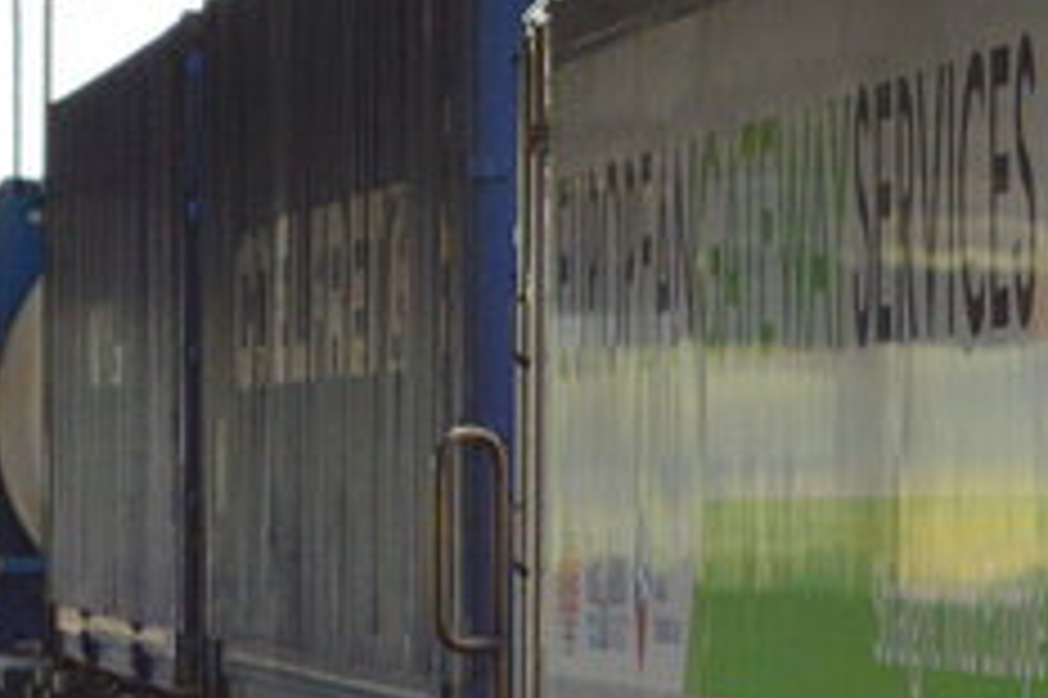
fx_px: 11665
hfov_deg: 5.1
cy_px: 448
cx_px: 1768
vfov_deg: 3.4
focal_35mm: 401
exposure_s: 1/640
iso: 400
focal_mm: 52
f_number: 5.6
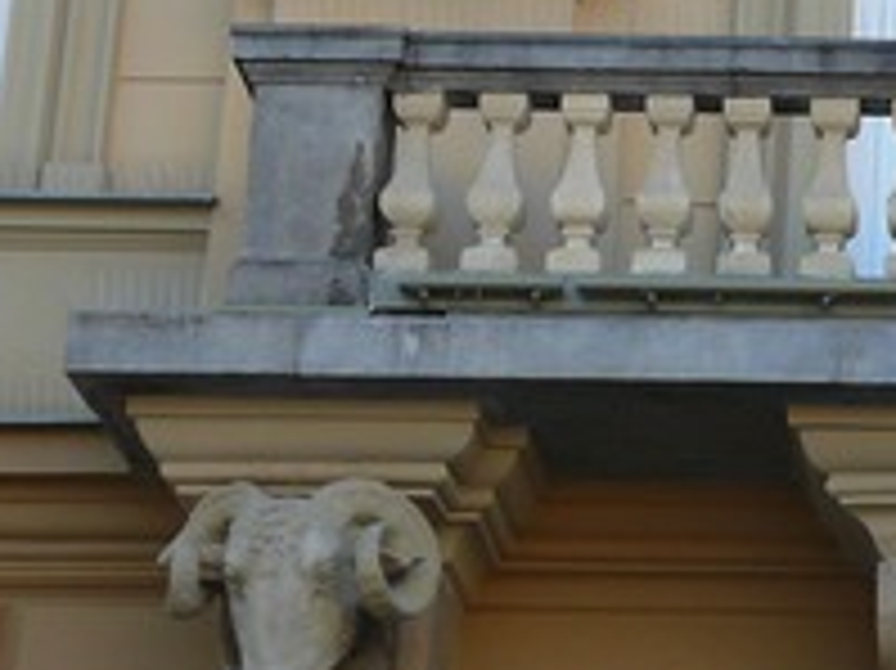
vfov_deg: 8.2
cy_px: 58
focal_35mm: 181
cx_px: 1684
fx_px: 4682
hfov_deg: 10.2
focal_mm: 10.1
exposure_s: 1/100
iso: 100
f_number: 3.2
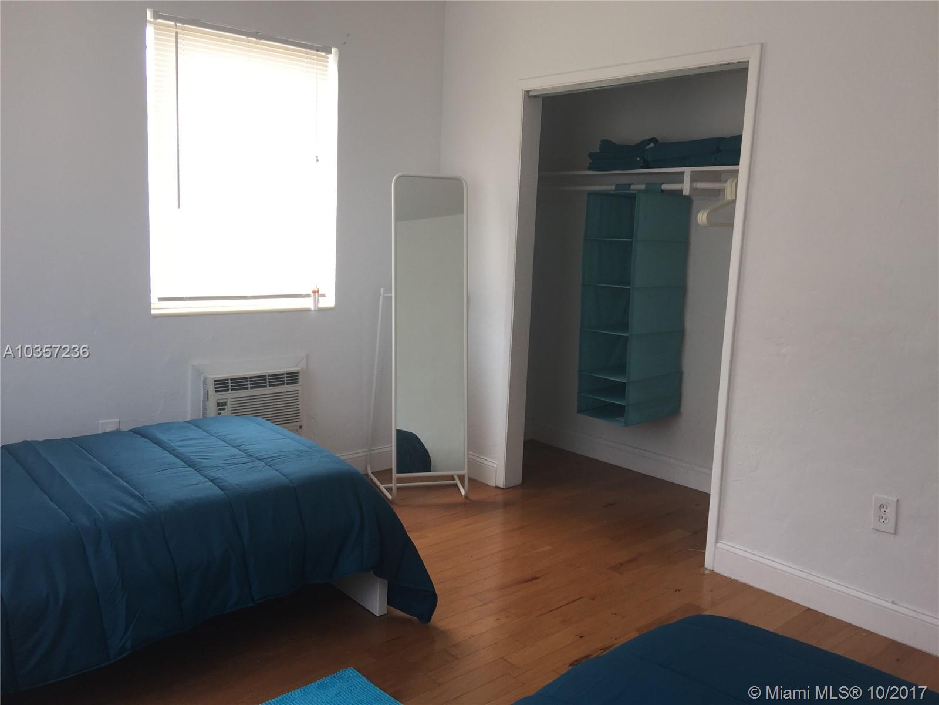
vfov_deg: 48.2
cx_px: 470
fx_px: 787
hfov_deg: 61.7
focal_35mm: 29
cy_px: 352
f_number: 2.2
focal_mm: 4.15
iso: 32
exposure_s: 1/60
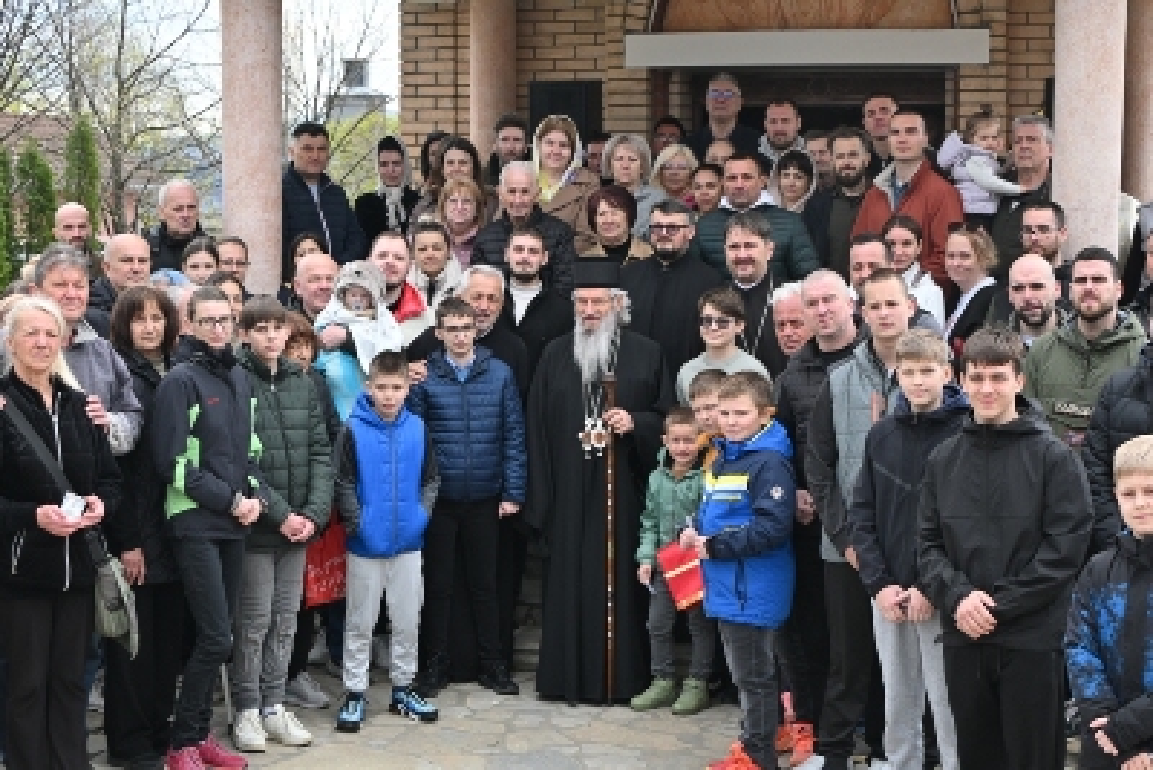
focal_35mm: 60
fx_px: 1922
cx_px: 576
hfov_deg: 33.4
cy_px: 385
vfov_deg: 22.6
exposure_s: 1/160
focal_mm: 40
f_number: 7.1
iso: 200
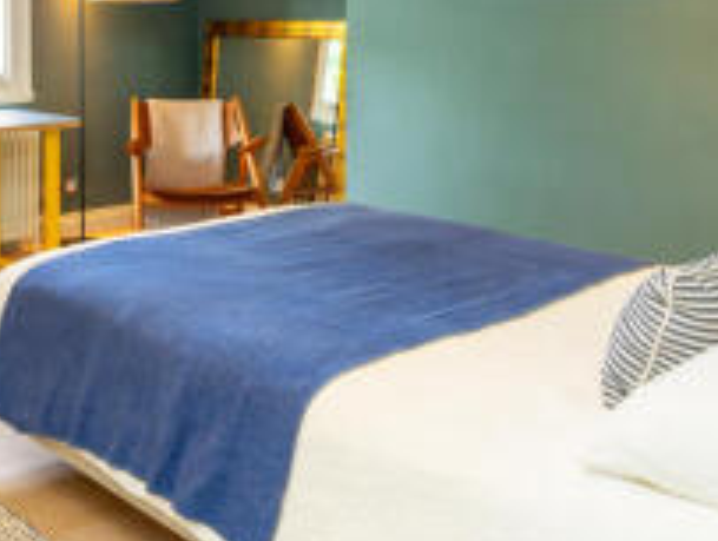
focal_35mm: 45
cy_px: 41
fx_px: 935
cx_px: 78
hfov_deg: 39.2
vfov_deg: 30.6
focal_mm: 20
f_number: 8
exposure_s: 1/13
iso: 400
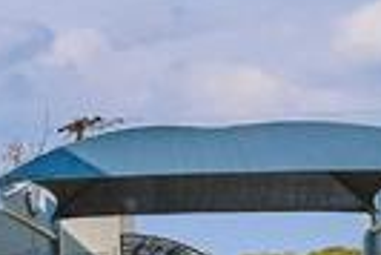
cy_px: 288
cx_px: -587
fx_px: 1081
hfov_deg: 13.3
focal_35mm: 102
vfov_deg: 13.2
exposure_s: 1/2000
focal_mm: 11
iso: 800
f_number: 8
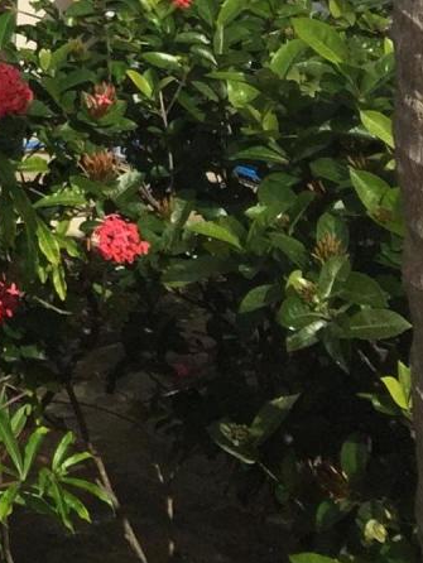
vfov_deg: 12.9
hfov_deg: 10.4
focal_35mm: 130
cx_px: -461
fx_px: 2116
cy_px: -617
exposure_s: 1/6623
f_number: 2.2
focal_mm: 4.15
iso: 32
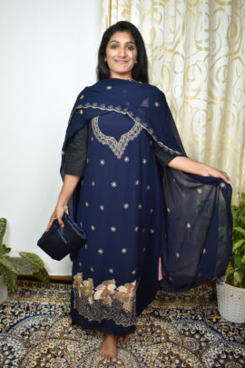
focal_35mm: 30
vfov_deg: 61.9
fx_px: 306
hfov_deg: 43.6
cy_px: 176
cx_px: 113
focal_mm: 18
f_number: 4
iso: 200
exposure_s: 1/50
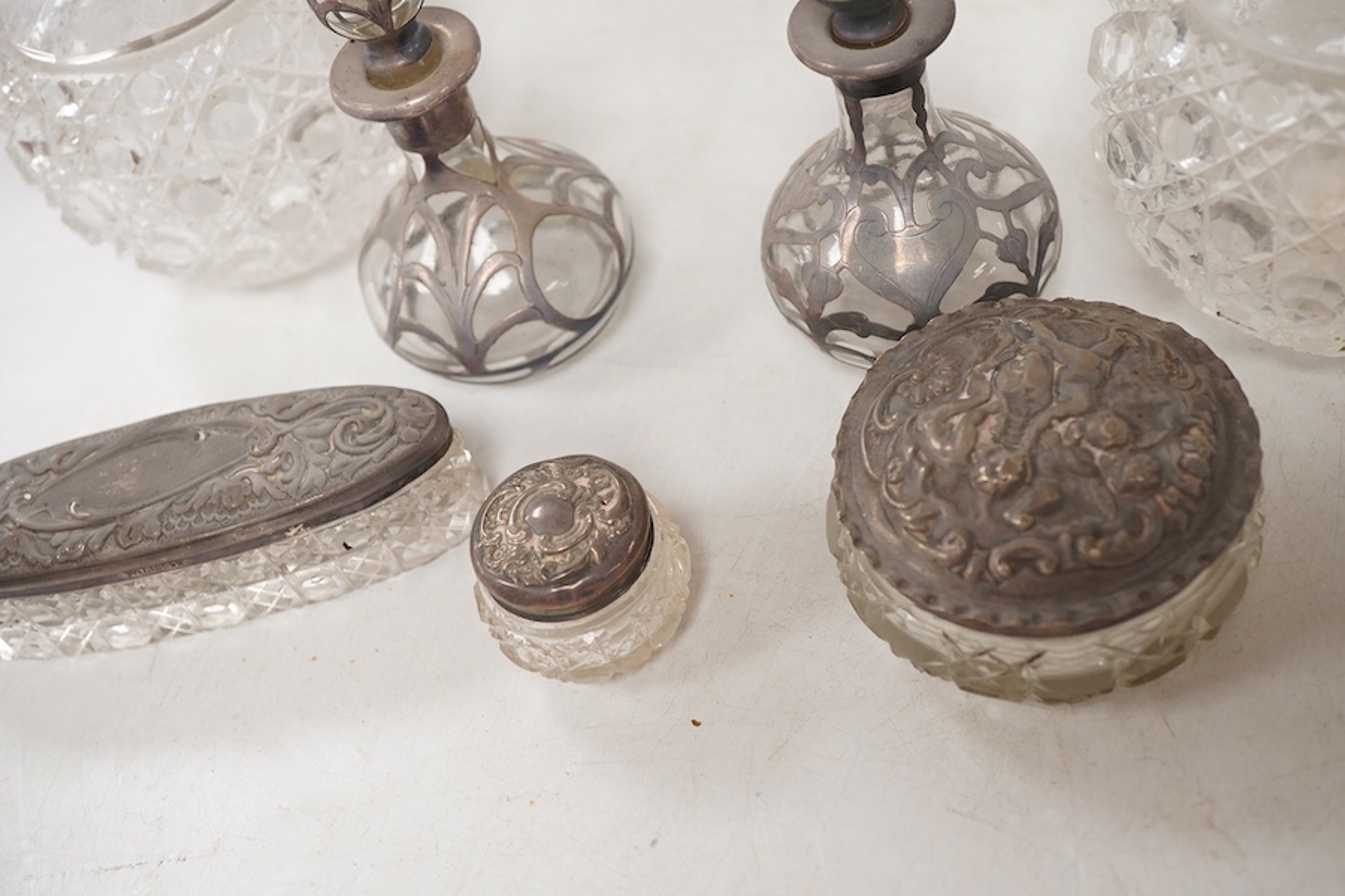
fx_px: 1681
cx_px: 672
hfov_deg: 43.6
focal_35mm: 45
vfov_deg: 29.9
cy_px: 448
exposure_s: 1/125
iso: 1250
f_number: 8
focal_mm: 30
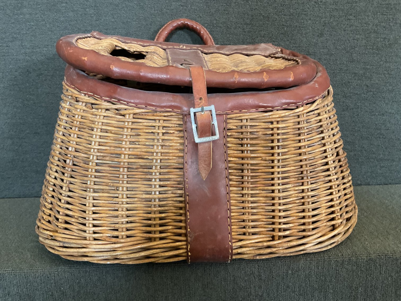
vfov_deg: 48.2
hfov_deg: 61.7
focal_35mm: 29
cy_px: 150
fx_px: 336
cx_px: 200
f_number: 1.8
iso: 250
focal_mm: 3
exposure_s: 1/40
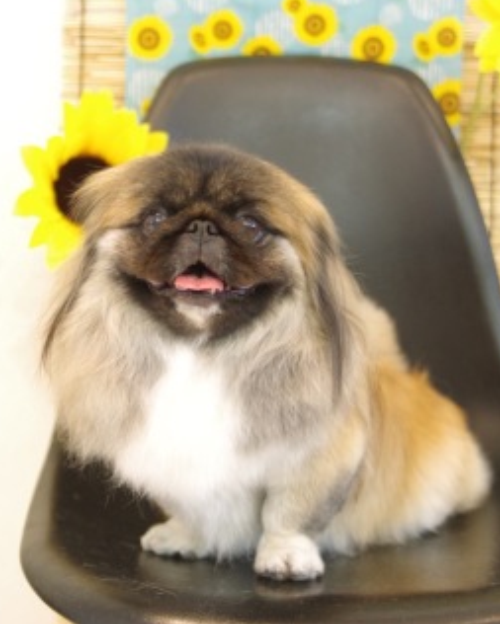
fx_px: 1405
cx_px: 249
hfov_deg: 20.2
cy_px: 231
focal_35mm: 76
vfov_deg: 25.0
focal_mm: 43
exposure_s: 1/100
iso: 1600
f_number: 2.8
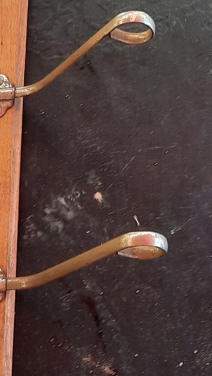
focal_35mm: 79
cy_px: 151
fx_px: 789
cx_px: 58
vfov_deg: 26.8
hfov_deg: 15.2
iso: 64
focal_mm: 4.6
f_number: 2
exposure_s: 1/50
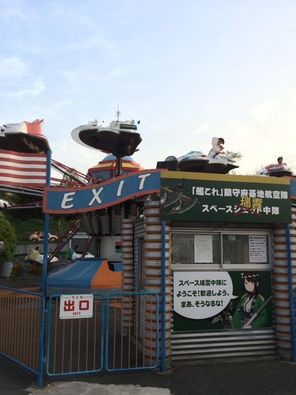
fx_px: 354
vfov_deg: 58.3
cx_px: 154
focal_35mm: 31
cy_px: 211
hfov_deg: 45.4
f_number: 2.2
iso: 50
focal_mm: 4.15
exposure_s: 1/120
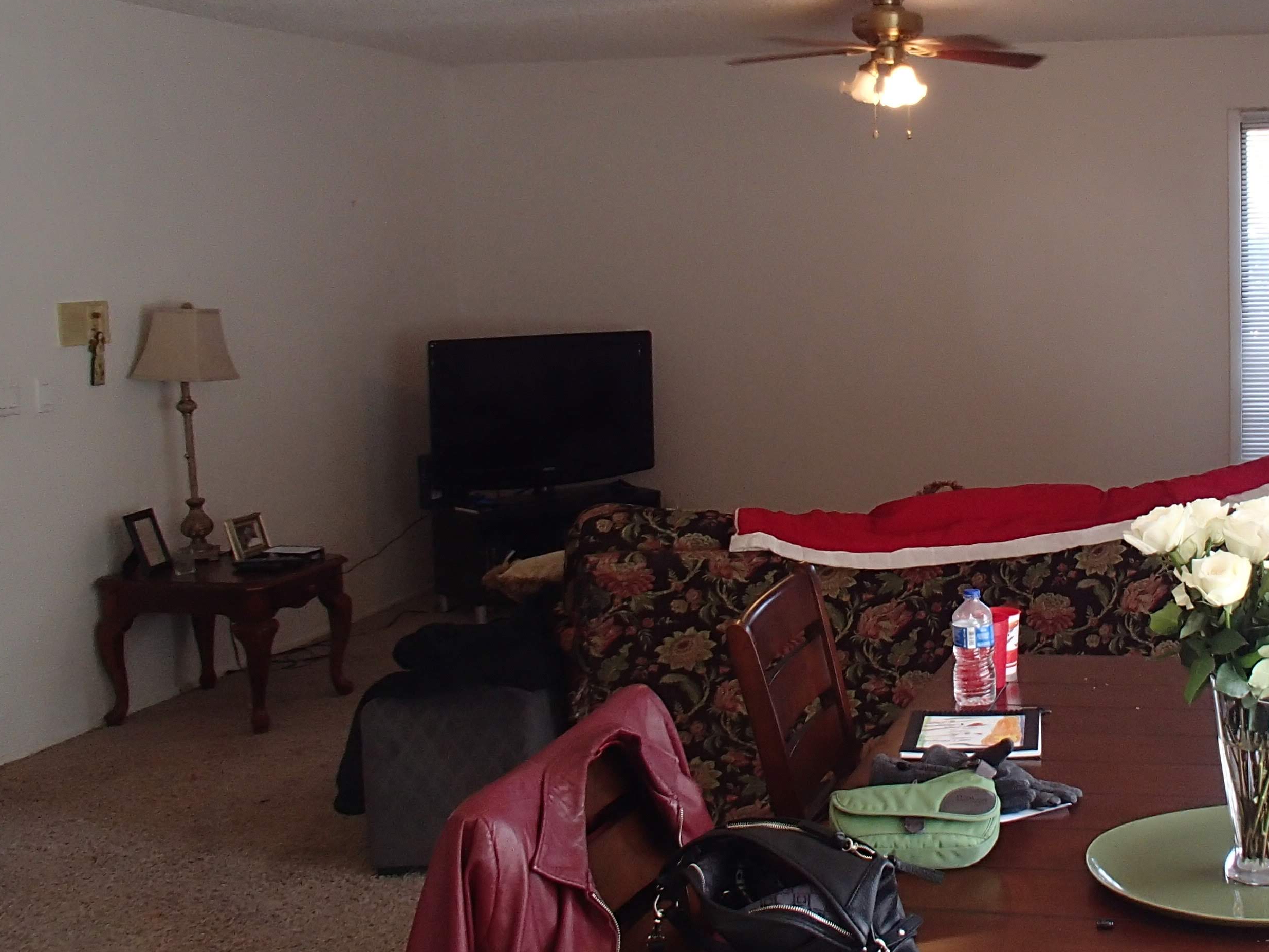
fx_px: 1650
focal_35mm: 45
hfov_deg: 40.8
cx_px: 959
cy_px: 362
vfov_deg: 32.1
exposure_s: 1/40
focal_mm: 5
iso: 200
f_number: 3.9
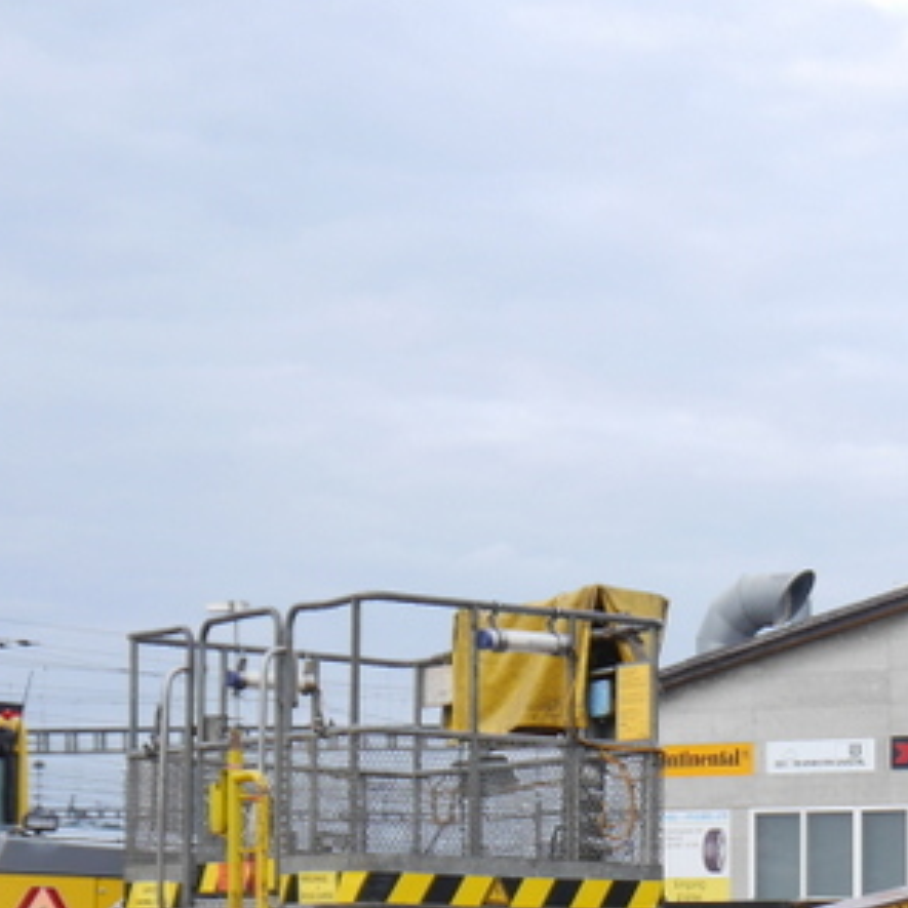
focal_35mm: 114
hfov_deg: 14.9
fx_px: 3383
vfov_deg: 14.8
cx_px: 1000
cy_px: 1043
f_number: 4.5
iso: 160
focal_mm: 19
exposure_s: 1/100
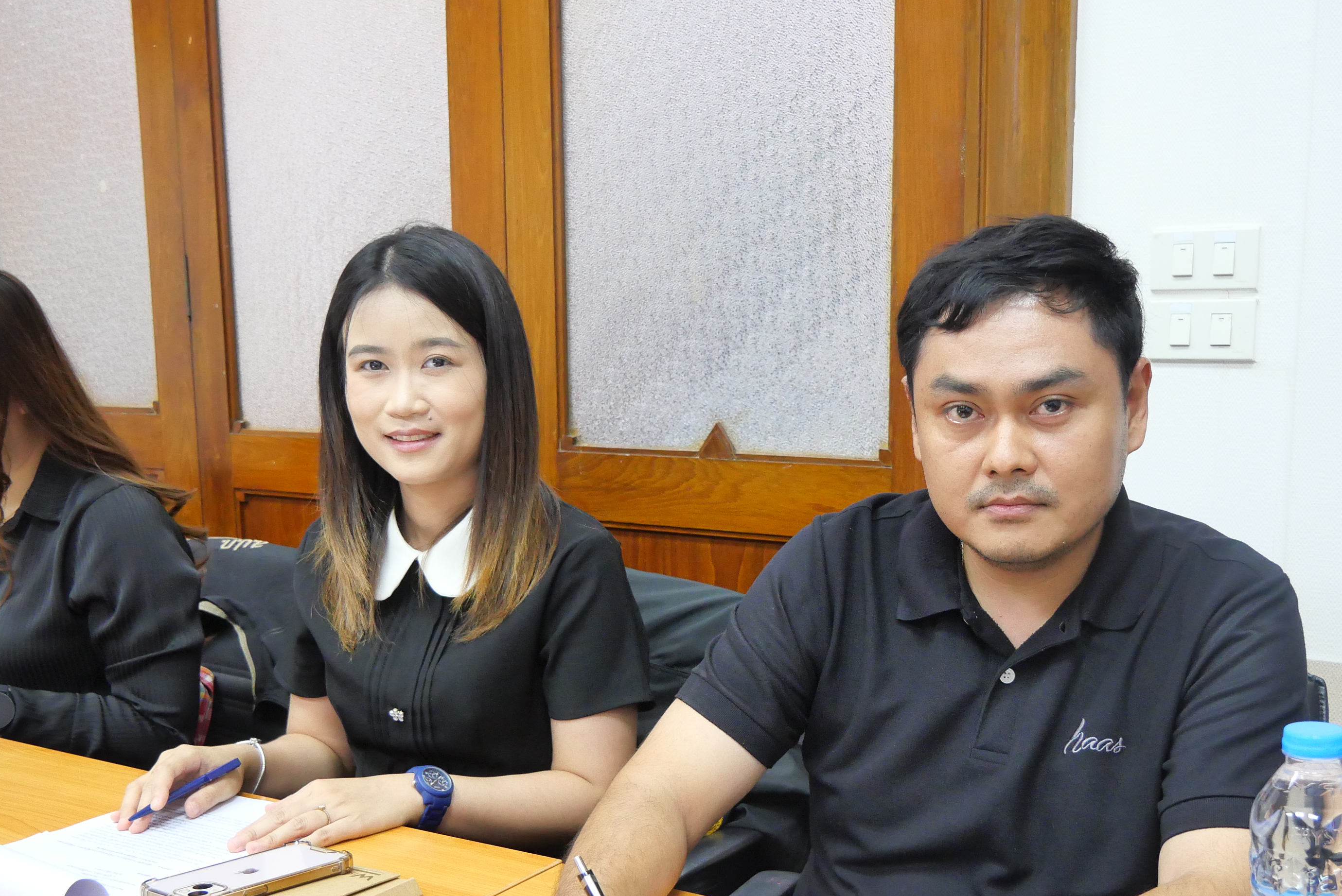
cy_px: 583
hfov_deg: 49.5
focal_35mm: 39
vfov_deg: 34.0
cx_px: 727
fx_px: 1455
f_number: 3.6
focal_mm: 14
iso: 1600
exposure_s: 1/25
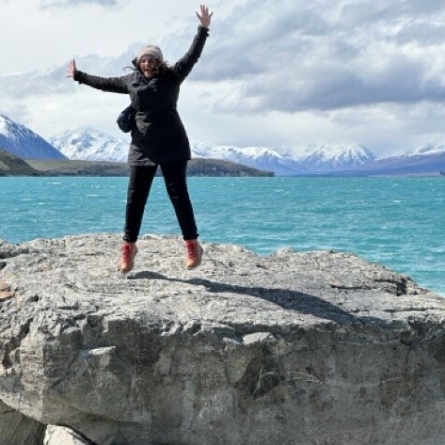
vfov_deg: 18.9
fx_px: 1338
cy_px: 266
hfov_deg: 18.9
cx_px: 224
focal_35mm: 92
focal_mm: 9
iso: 32
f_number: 2.8
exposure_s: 1/1277
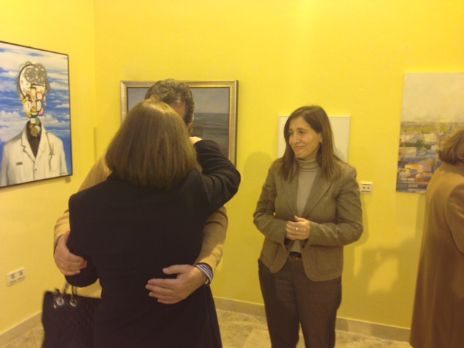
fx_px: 442
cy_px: 174
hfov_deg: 55.4
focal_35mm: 33
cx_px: 232
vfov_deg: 42.9
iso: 64
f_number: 2.4
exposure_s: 1/20
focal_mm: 4.13
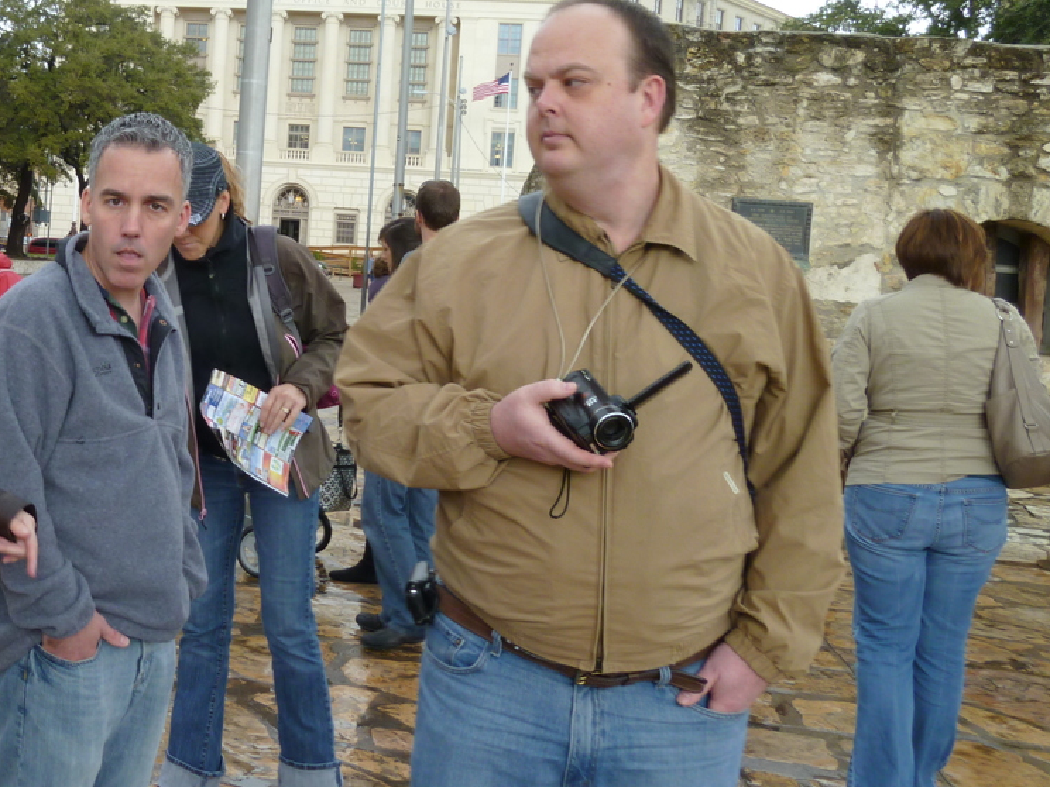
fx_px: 1304
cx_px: 174
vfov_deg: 33.4
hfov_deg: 41.5
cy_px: 279
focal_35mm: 43
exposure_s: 1/60
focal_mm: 4.5
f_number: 3.3
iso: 80
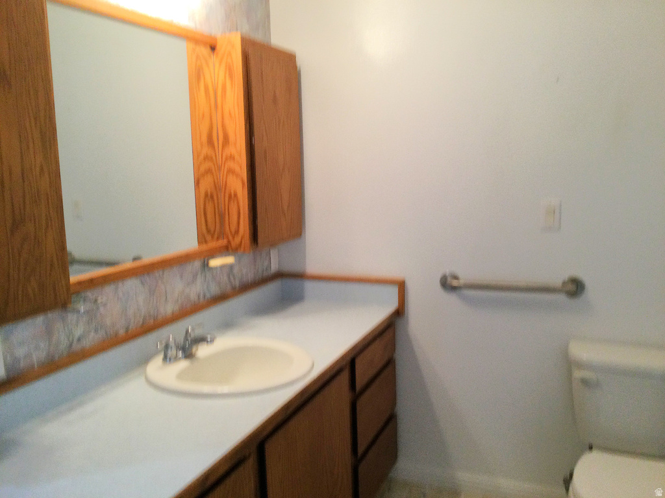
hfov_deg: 58.4
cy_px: 249
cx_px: 332
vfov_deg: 45.4
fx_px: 596
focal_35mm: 31
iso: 64
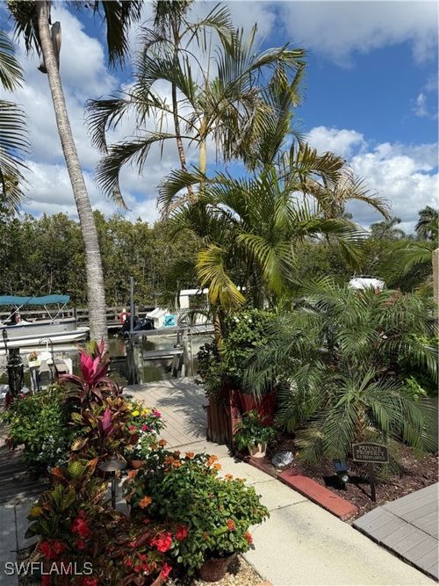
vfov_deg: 71.6
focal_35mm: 24
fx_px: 406
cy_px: 293
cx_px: 220
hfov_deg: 56.8
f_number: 1.78
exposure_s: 1/6173
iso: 80
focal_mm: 6.76
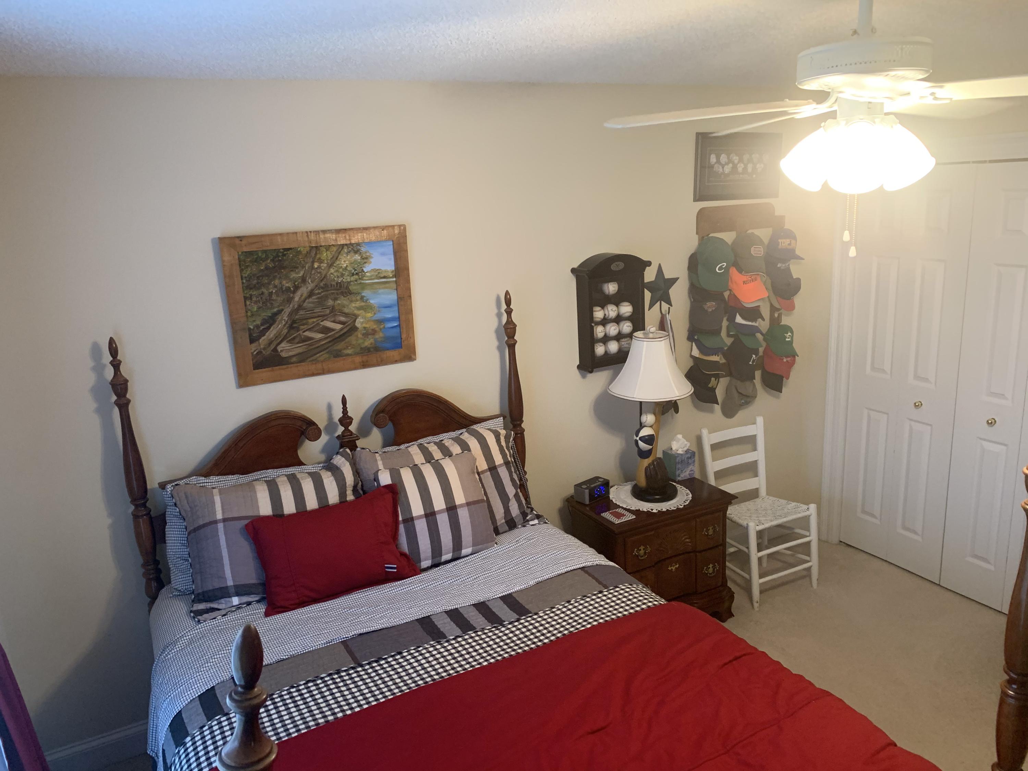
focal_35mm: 26
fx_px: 772
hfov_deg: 67.3
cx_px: 514
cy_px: 386
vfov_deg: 53.1
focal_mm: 4.25
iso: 250
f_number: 1.8
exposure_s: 1/60
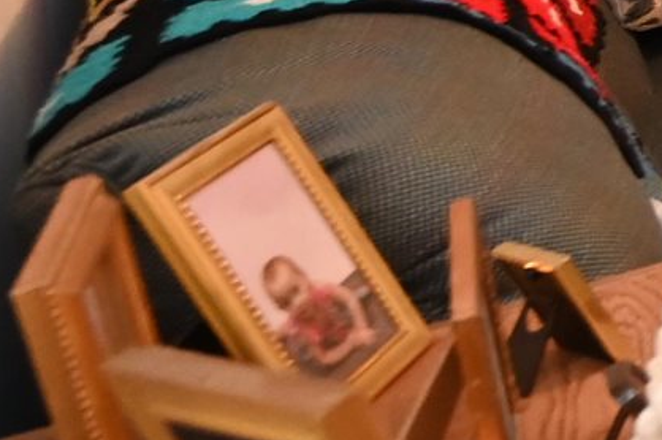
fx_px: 1893
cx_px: 2250
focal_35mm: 103
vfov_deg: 11.2
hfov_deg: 9.9
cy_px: -596
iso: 2000
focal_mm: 14
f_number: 4
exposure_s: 1/60
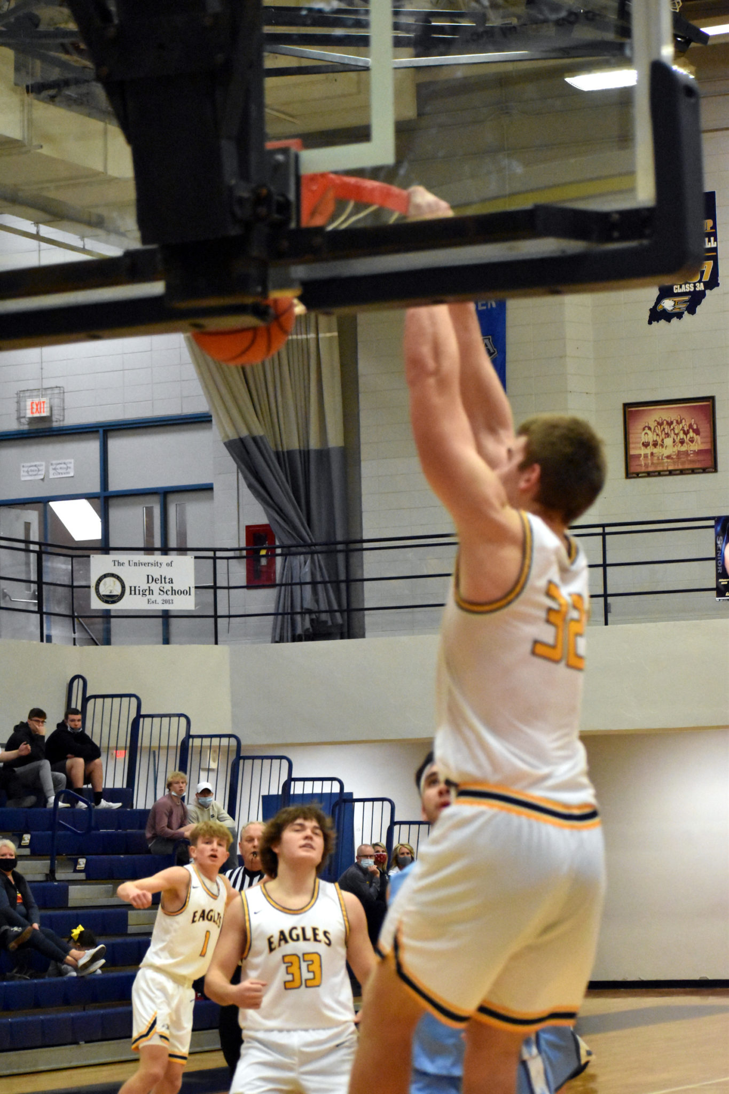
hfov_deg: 13.0
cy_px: 547
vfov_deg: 19.5
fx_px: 3190
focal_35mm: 105
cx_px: 364
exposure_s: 1/640
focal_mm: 70
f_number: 4.5
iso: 8000
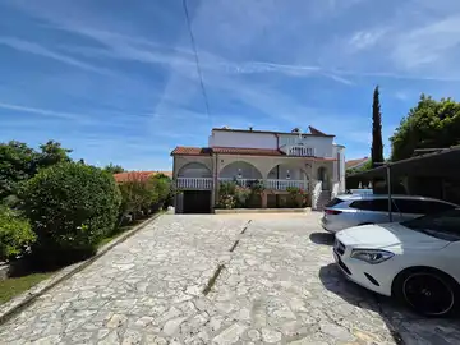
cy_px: 172
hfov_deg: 106.2
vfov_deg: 89.9
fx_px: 173
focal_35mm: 13
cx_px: 230
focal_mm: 2.2
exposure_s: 1/2782
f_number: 2.2
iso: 50
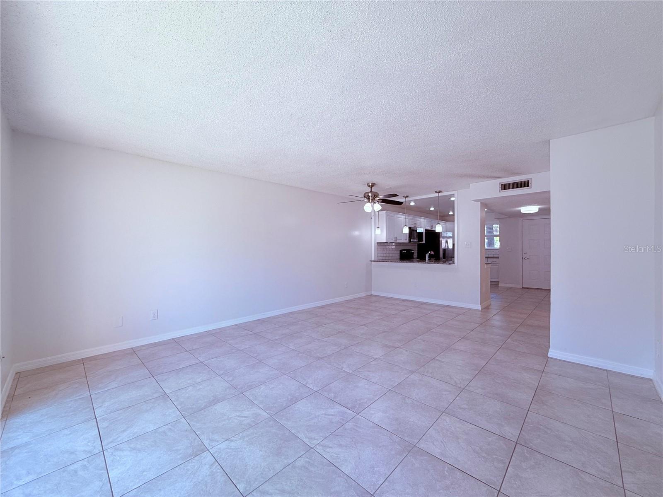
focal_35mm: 14
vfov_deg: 85.7
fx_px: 268
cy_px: 248
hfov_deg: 102.1
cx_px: 332
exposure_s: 1/167
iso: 64
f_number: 2.2
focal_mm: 2.22
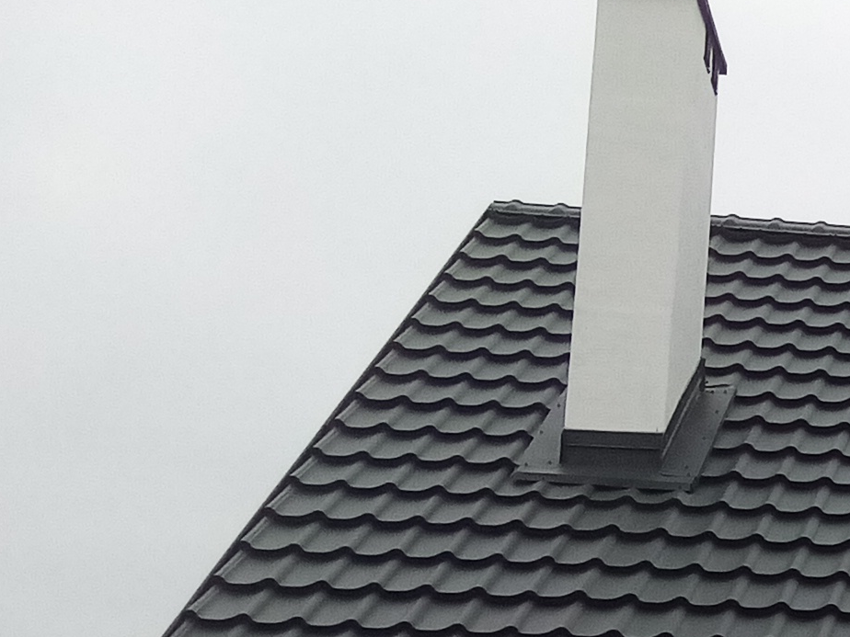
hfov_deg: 13.8
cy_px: 876
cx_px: 1790
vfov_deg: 12.2
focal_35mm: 117
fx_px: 2873
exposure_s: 1/721
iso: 107
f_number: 1.8
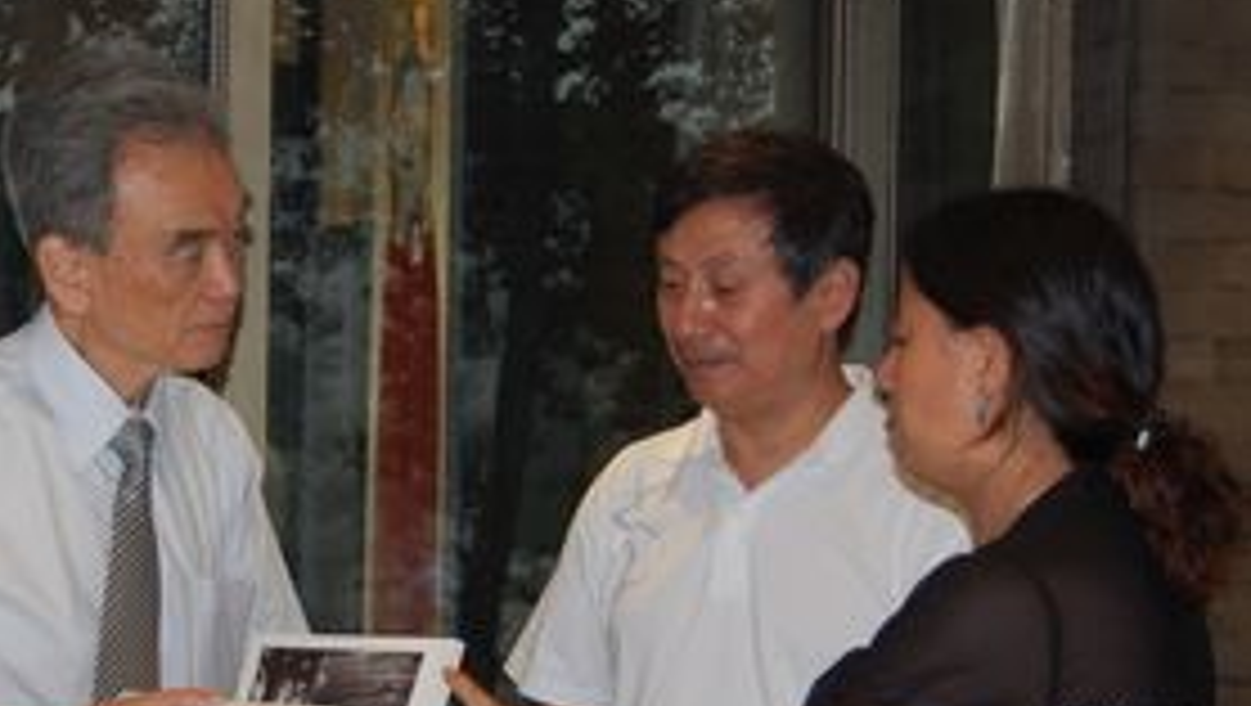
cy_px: 497
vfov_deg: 13.6
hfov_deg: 23.7
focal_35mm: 89
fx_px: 2950
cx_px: 346
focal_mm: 35
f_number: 4.8
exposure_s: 1/60
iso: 400
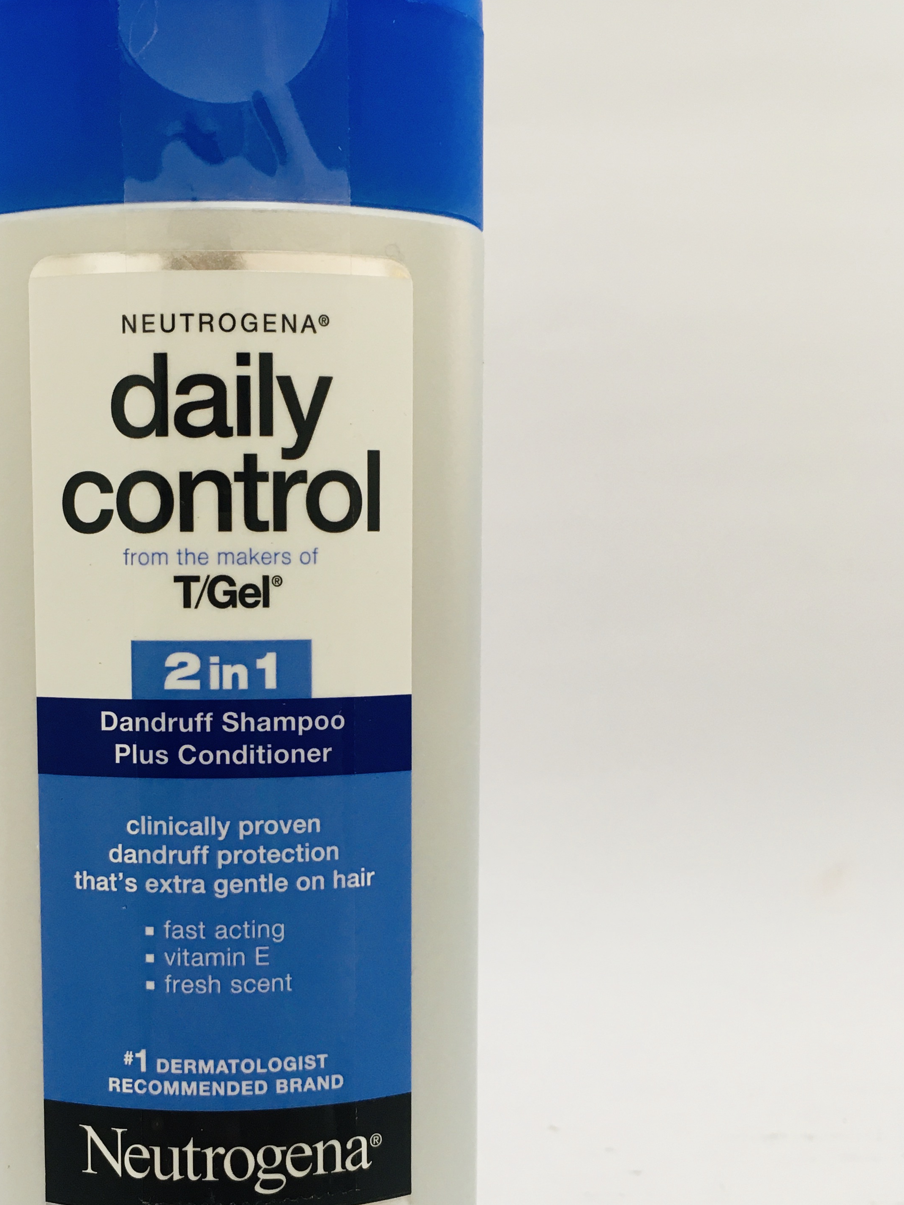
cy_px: 684
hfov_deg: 34.8
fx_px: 1428
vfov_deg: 45.7
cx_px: 292
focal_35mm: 41
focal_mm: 4.15
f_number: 2.2
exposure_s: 1/30
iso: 50
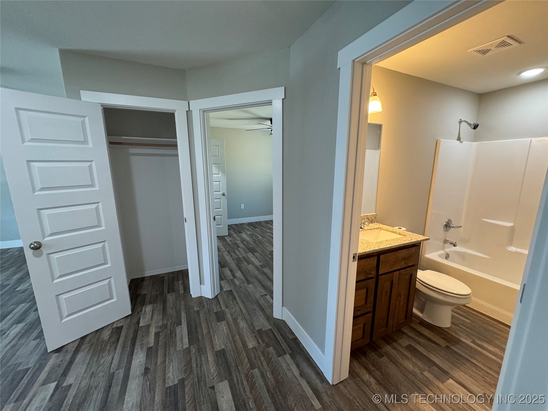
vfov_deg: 85.7
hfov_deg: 102.1
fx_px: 222
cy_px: 206
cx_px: 274
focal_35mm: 14
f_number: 2.2
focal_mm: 2.22
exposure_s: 1/120
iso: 320
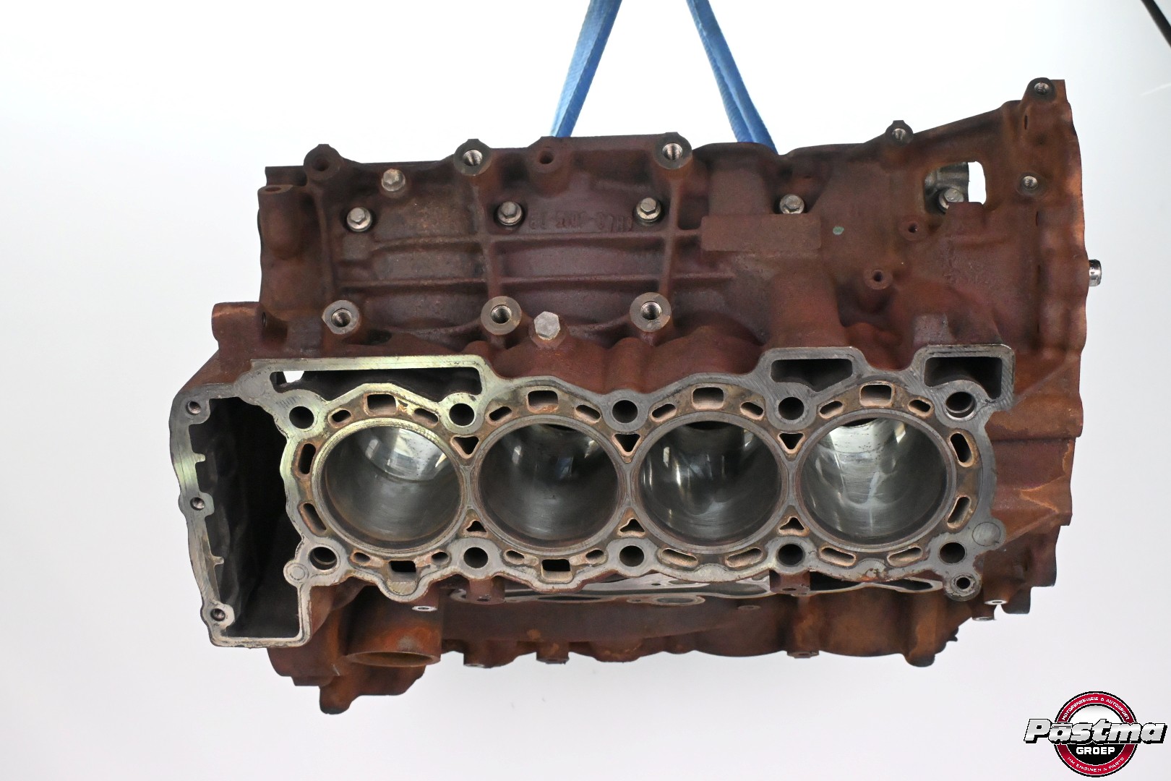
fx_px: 1464
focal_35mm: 45
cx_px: 586
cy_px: 390
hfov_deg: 43.6
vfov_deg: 29.9
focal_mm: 30
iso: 8000
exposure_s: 1/1000
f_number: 6.3
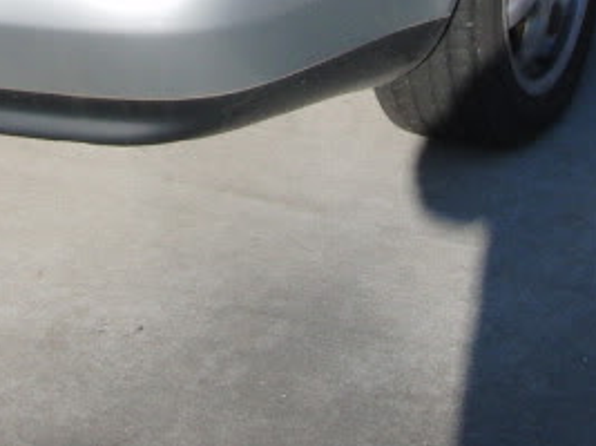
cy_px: -181
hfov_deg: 13.9
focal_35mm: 142
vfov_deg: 10.2
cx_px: 232
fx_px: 2444
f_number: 6.9
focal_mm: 6.5
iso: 100
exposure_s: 1/250
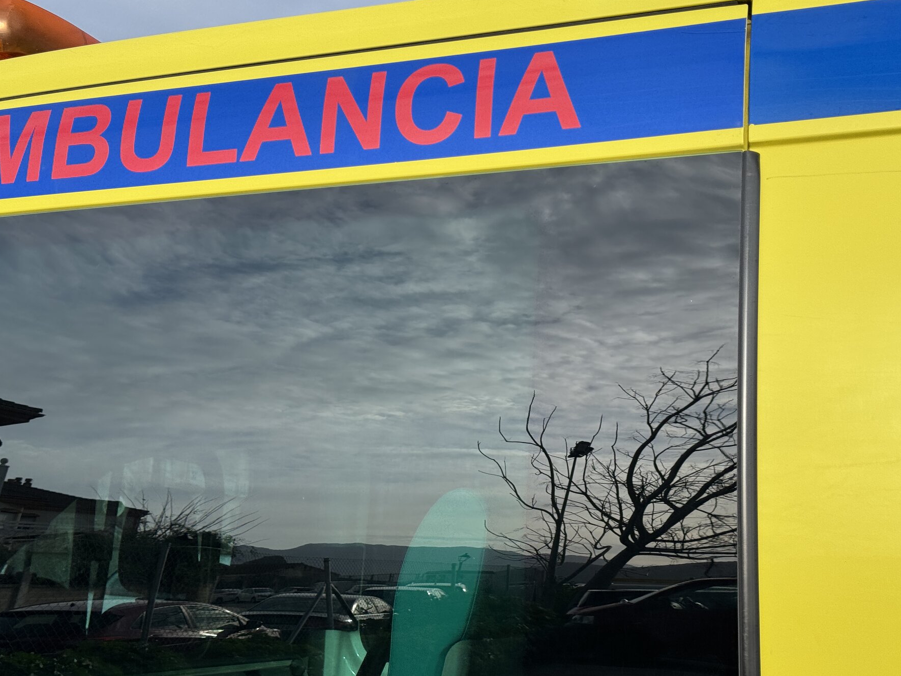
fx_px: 1353
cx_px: 480
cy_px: 356
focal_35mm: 52
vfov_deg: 28.0
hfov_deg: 36.8
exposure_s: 1/1869
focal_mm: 6.76
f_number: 1.78
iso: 64
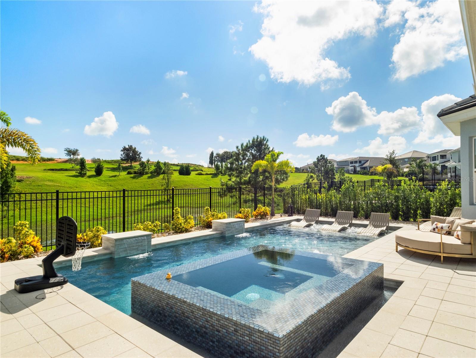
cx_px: 238
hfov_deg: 76.4
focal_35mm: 22
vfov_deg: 61.1
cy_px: 179
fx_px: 303
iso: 800
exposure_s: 1/6400
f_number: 5
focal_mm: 11
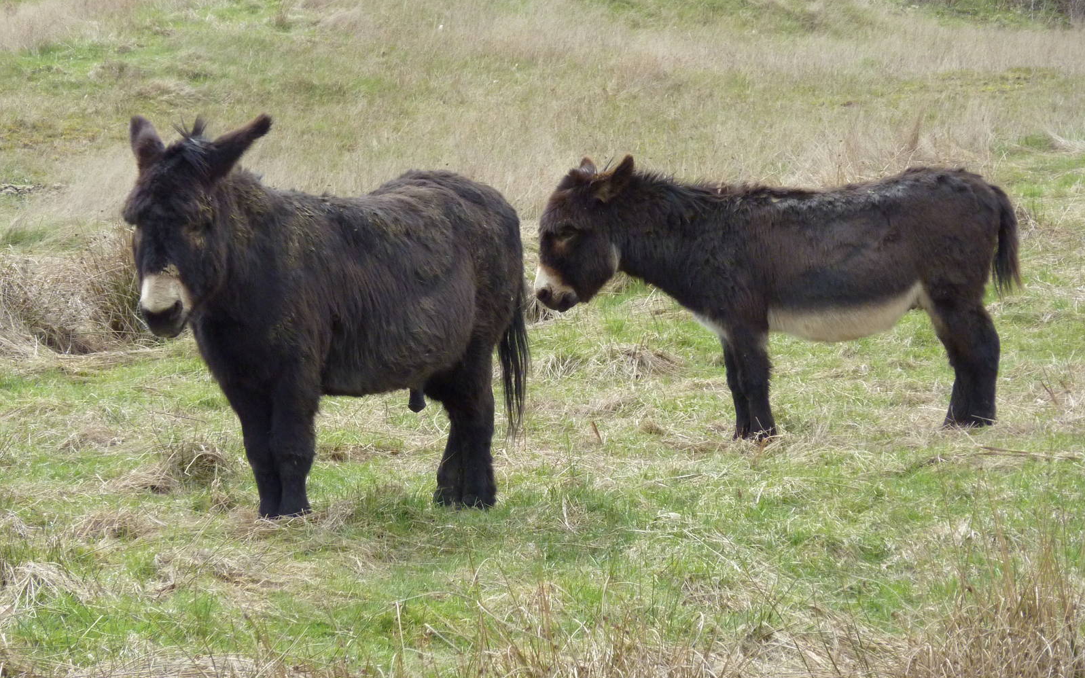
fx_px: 6594
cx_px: 543
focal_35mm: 223
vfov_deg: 5.9
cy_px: 307
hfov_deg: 9.4
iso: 250
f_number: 4.6
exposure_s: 1/500
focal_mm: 34.4
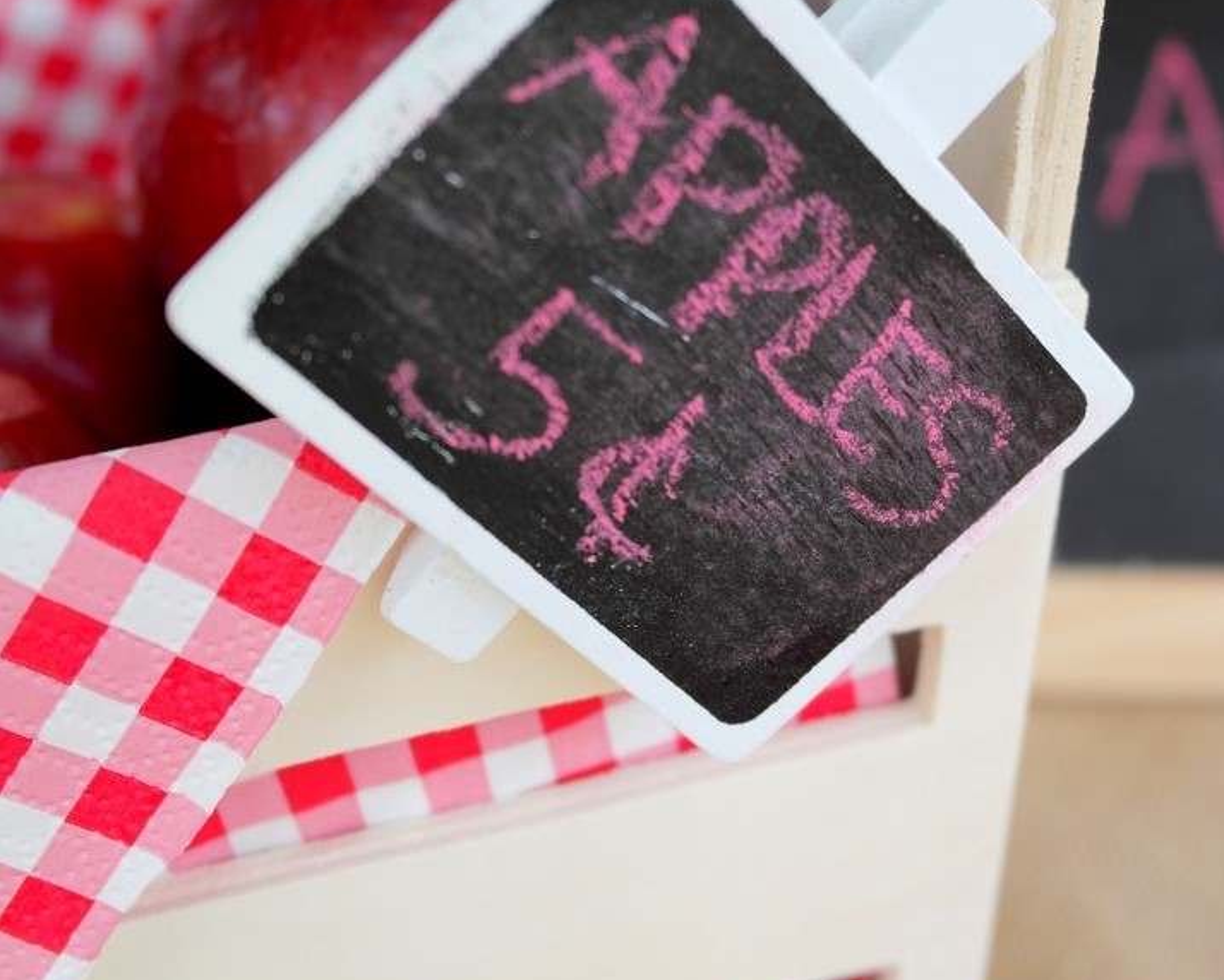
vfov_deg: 25.0
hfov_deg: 30.9
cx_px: 615
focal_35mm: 61
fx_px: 2211
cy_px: 476
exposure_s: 1/125
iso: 100
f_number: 4
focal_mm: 28
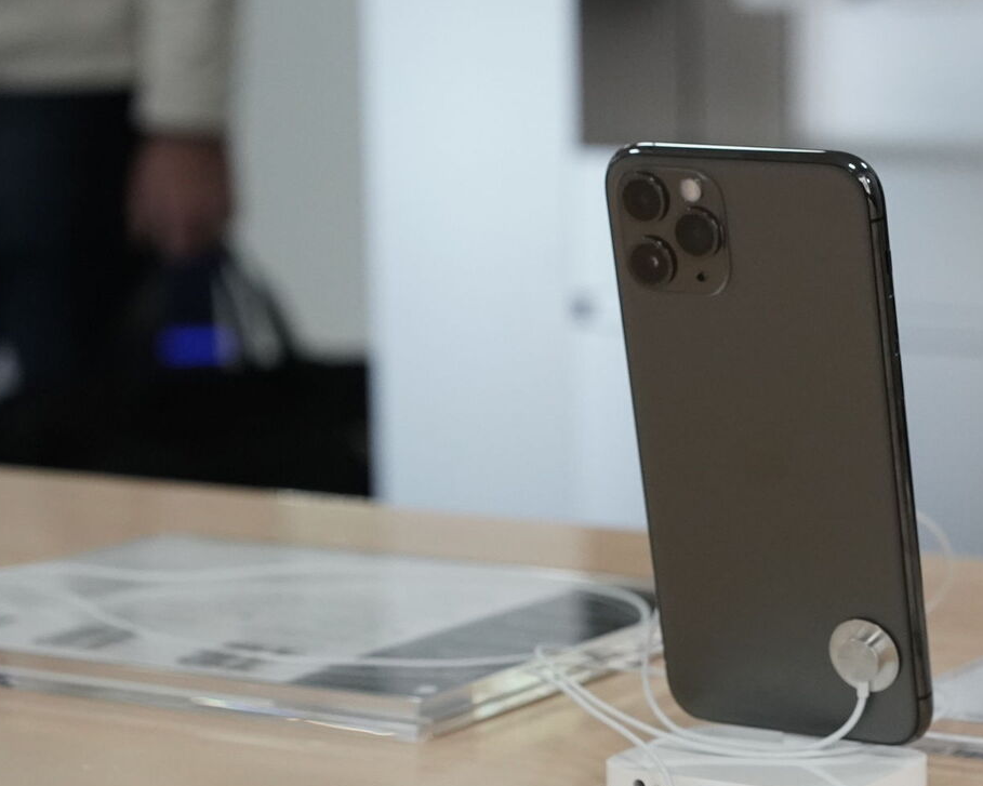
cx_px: 970
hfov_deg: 17.2
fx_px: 3171
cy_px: 491
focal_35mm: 109
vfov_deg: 14.1
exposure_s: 1/320
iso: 5000
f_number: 5.6
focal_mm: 55
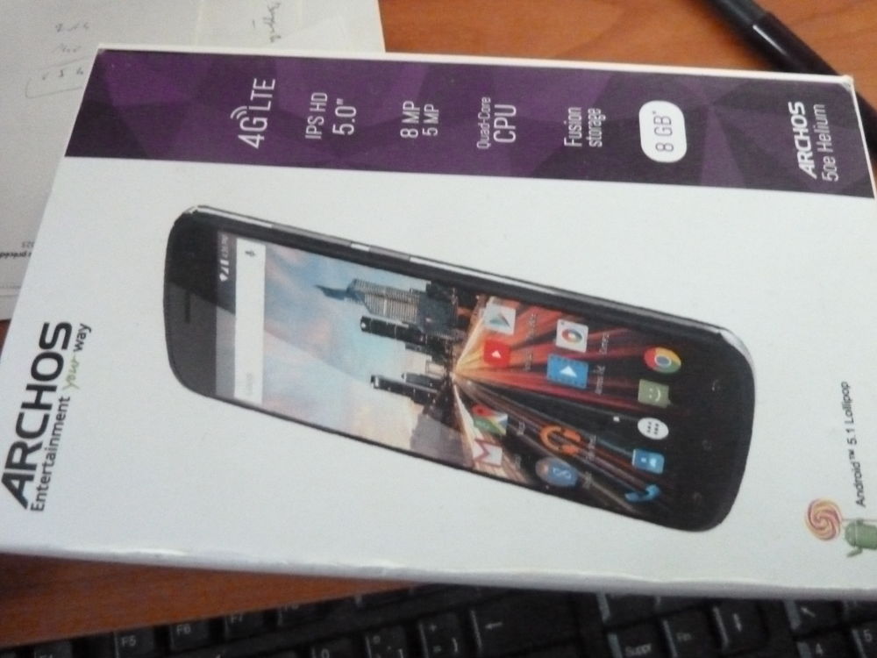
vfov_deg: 54.9
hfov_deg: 69.4
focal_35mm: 25
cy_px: 329
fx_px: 633
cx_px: 438
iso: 1600
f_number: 3.3
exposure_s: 1/8
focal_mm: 4.1
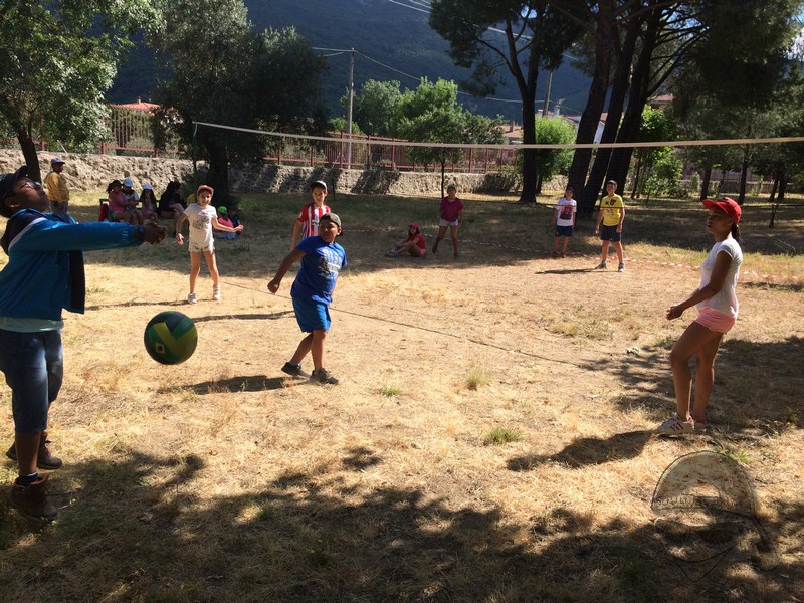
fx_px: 674
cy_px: 302
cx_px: 402
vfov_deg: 48.2
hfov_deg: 61.7
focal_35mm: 29
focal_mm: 4.15
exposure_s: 1/1172
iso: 32
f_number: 2.2
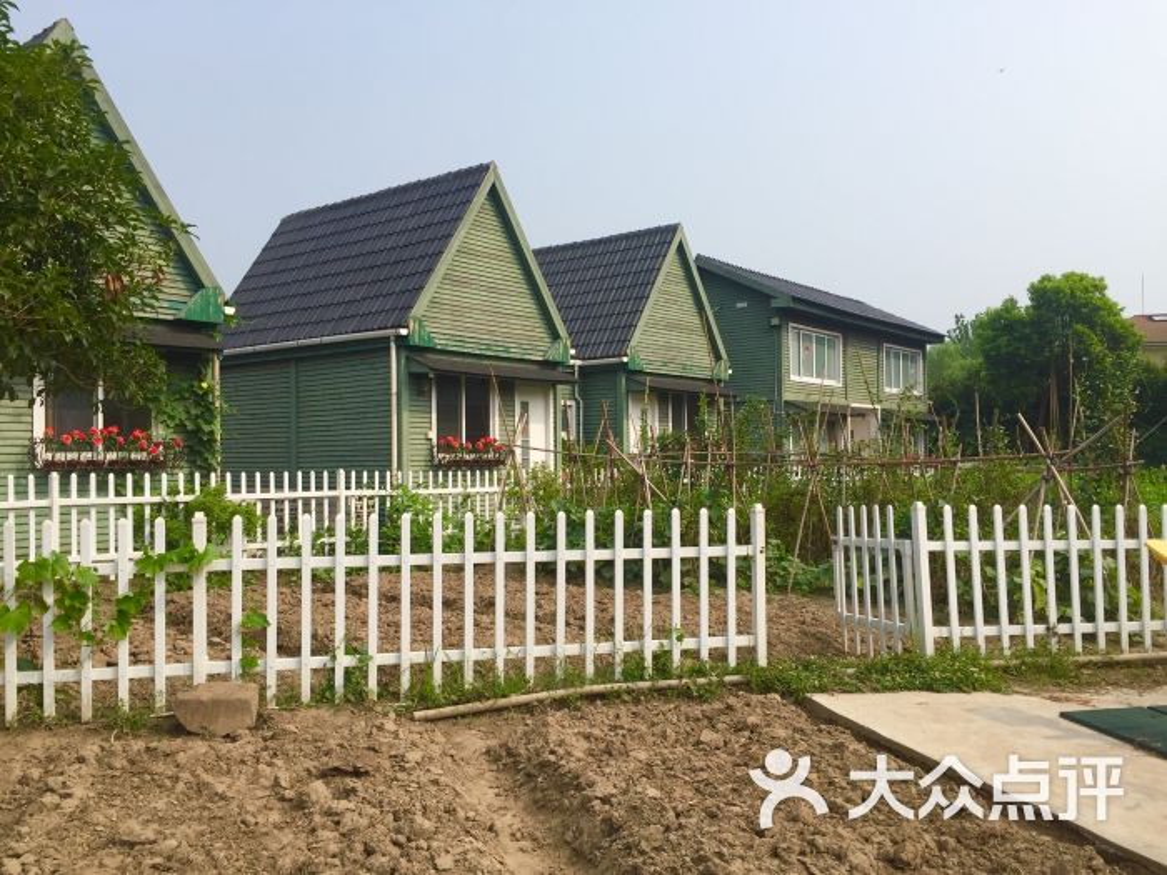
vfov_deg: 48.2
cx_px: 584
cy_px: 438
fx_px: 978
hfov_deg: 61.7
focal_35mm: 29
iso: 32
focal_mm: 4.15
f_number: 2.2
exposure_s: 1/2198
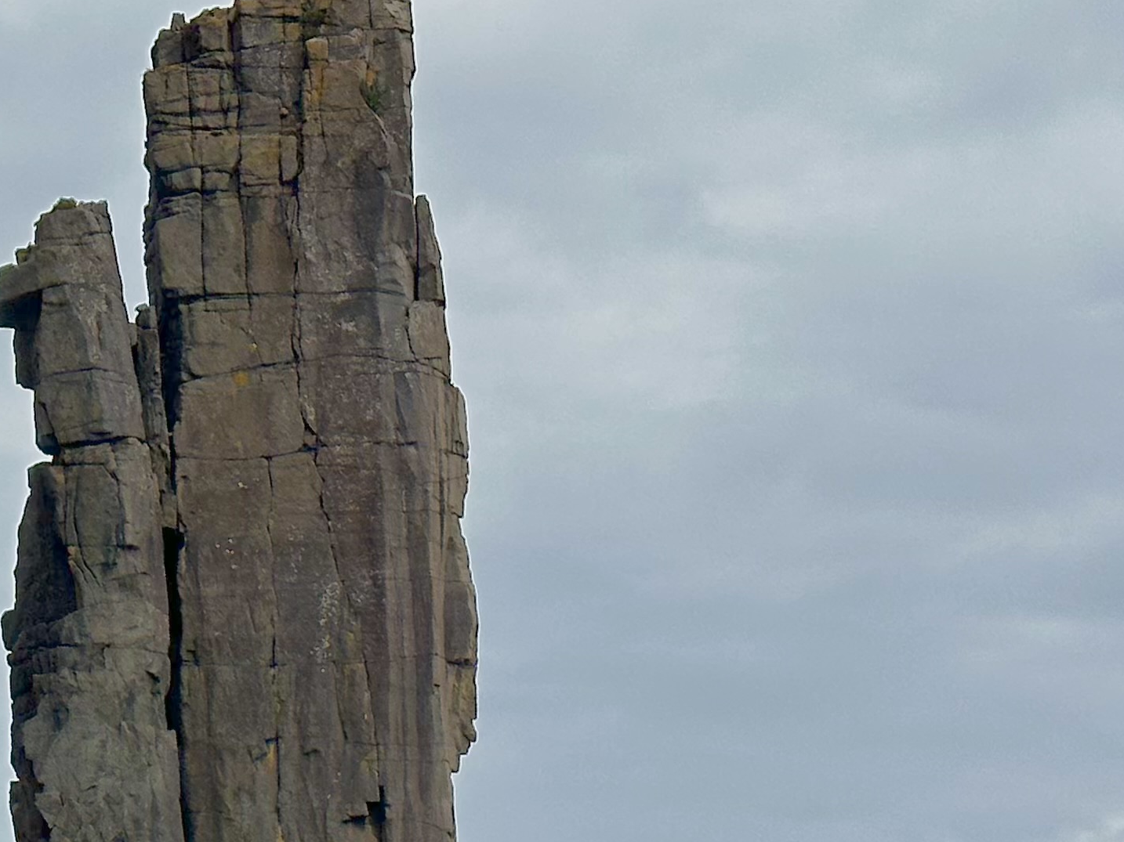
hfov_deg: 14.2
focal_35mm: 135
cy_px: 731
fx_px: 4383
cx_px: -148
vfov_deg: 10.9
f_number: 1.78
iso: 64
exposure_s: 1/8929
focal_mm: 6.86
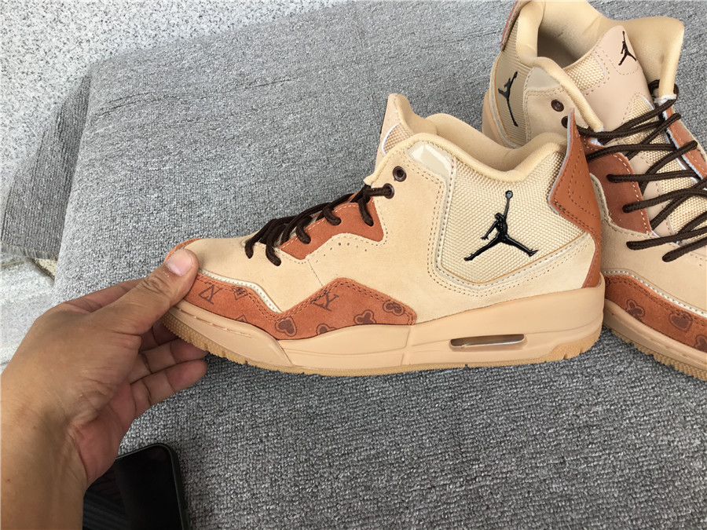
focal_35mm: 31
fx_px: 633
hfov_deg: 58.4
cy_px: 265
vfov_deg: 45.4
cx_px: 354
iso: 25
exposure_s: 1/100
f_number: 2.4
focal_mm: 3.3
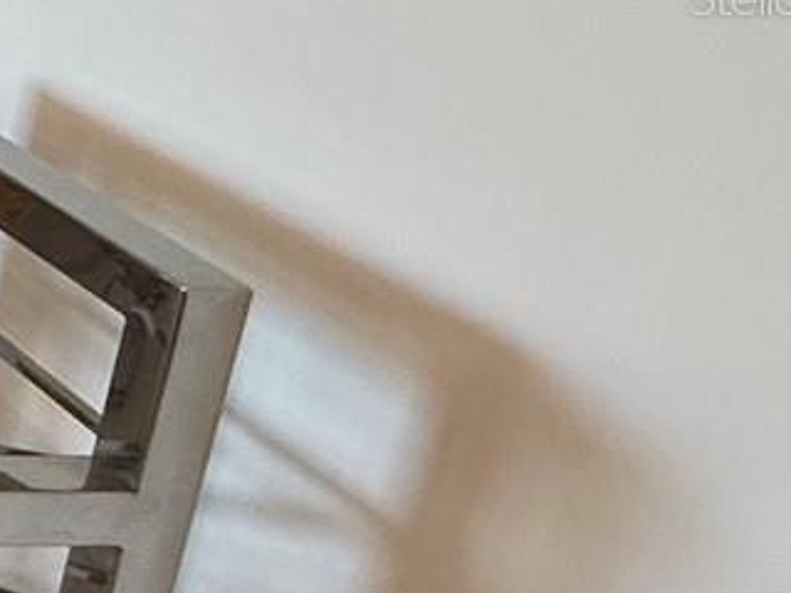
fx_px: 1600
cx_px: -1055
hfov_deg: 15.7
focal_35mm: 70
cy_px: -5
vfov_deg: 20.3
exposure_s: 1/120
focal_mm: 2.22
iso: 320
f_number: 2.2
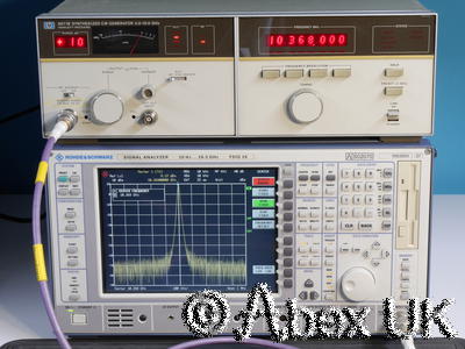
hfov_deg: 21.3
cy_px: 174
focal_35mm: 92
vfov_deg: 16.1
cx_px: 232
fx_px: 1236
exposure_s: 1/1.3
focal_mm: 46
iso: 400
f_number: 14
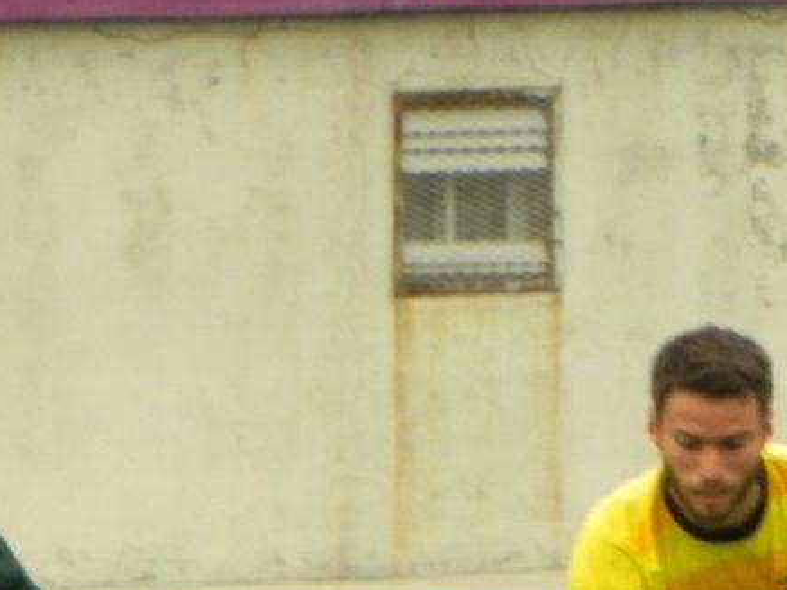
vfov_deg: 1.3
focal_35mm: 1122
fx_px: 25516
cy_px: 654
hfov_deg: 1.8
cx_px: -74
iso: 400
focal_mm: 67.2
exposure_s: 1/125
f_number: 8
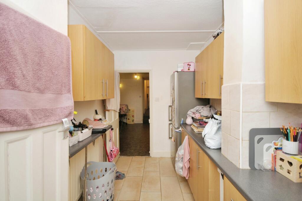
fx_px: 145
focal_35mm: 17
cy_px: 100
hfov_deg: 92.5
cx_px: 151
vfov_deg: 69.6
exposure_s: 1/60
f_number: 5
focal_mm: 11.5
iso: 200
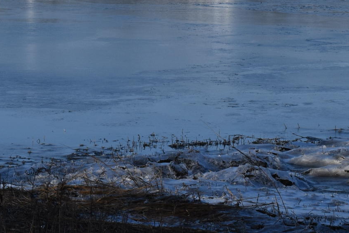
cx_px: 206
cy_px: -132
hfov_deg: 9.2
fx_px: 2161
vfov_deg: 6.1
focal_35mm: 223
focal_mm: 42
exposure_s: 1/500
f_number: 11
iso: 200
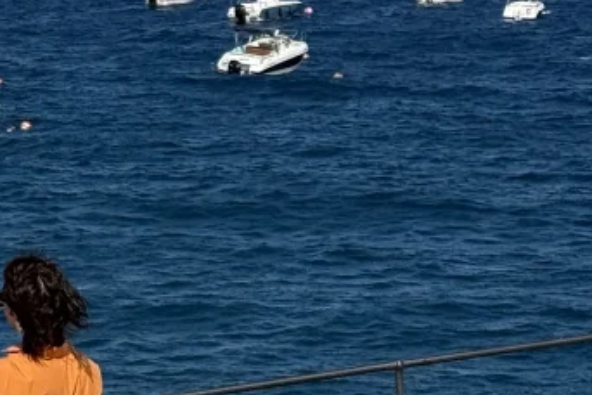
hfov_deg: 9.7
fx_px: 3453
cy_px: -23
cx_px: -21
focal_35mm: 210
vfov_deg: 6.5
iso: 80
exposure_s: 1/7143
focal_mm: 6.76
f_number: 1.78
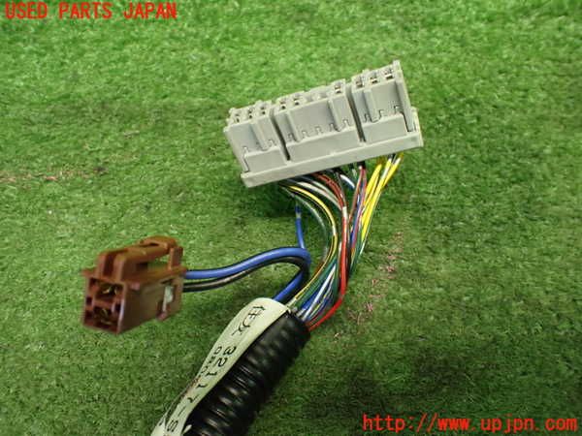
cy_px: 218
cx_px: 291
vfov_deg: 46.8
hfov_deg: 60.0
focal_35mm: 30
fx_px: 504
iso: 800
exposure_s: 1/100
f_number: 2.3
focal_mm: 5.4
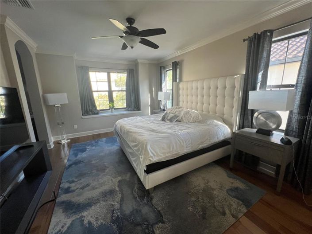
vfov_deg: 89.9
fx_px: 117
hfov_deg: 106.2
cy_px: 117
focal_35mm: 13
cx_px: 156
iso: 125
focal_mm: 1.57
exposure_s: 1/120
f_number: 1.8
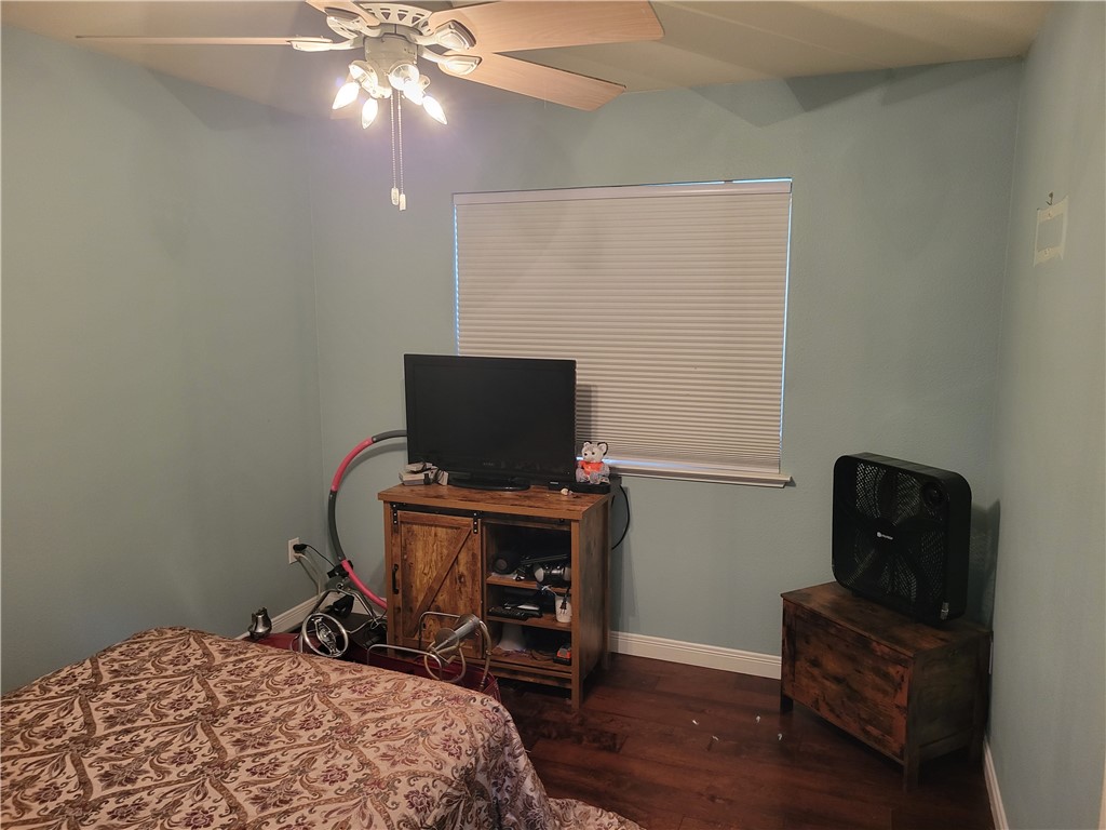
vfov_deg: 53.1
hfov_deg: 67.3
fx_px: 831
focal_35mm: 26
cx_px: 553
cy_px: 415
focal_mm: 5.4
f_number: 1.8
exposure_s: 1/40
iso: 320
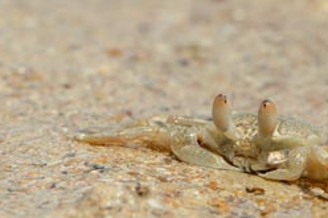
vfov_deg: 1.0
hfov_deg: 1.5
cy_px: 126
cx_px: 274
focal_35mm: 1355
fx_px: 12337
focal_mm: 560
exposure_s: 1/2500
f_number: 11
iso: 500
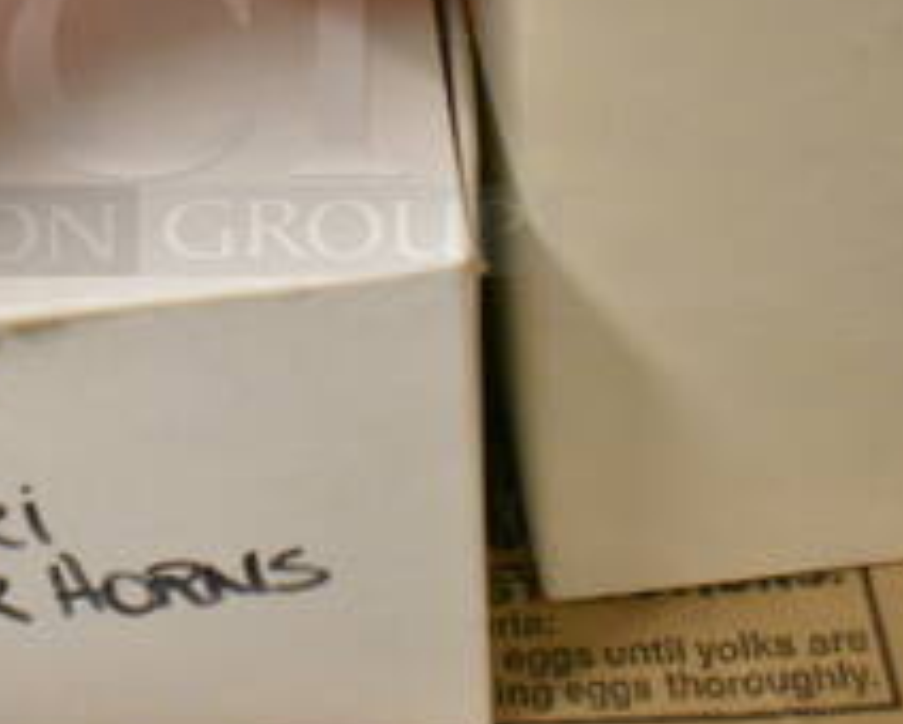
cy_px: 51
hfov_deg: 25.2
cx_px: 89
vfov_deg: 20.5
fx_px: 1953
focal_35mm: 73
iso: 4000
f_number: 3.5
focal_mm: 18
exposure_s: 1/125
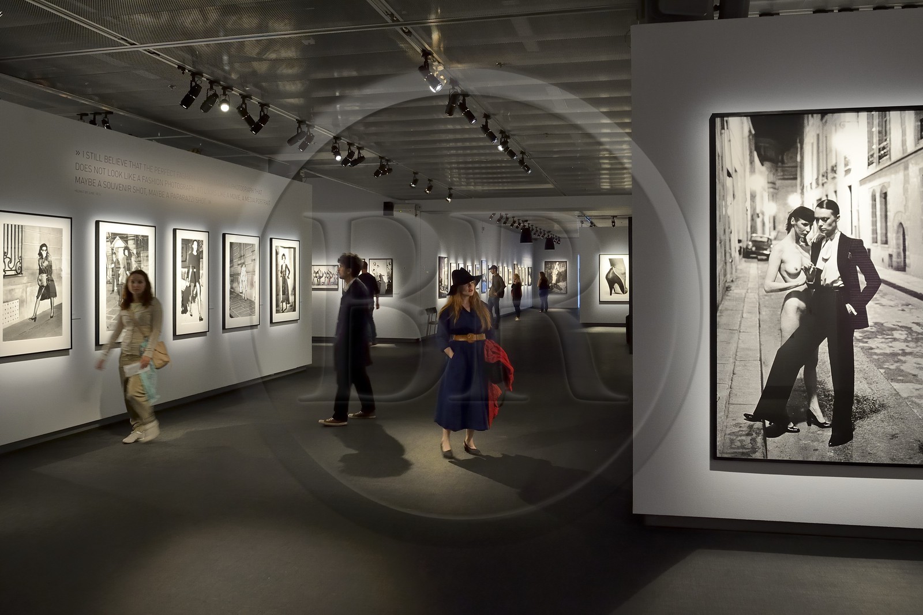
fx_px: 666
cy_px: 308
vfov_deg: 49.5
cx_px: 462
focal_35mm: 26
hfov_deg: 69.4
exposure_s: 1/20
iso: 1600
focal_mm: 26
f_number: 5
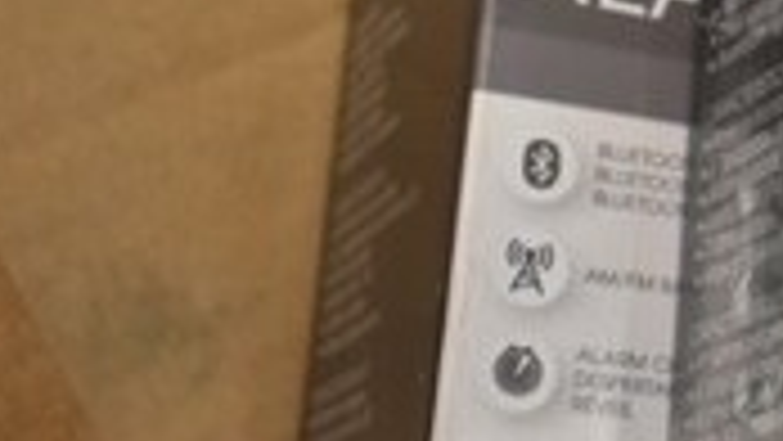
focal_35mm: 121
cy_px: 68
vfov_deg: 10.0
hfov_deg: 15.8
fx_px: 2513
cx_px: 1269
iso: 1250
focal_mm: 22
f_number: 5.6
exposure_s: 1/125
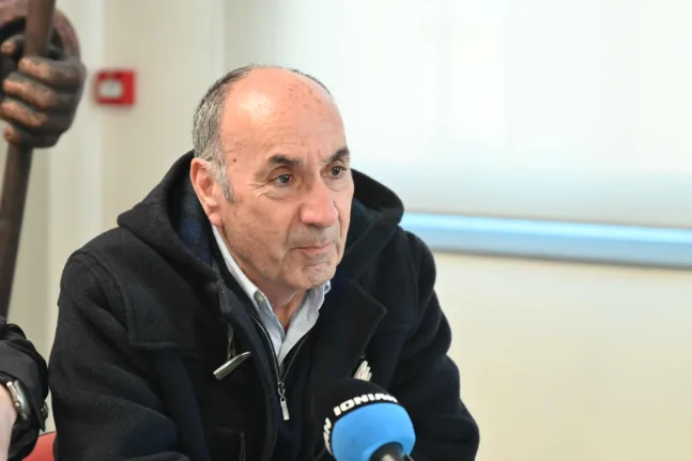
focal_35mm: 105
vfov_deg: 13.0
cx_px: 346
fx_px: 2018
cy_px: 230
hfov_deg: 19.5
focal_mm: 70
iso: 2000
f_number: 2.8
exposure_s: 1/160
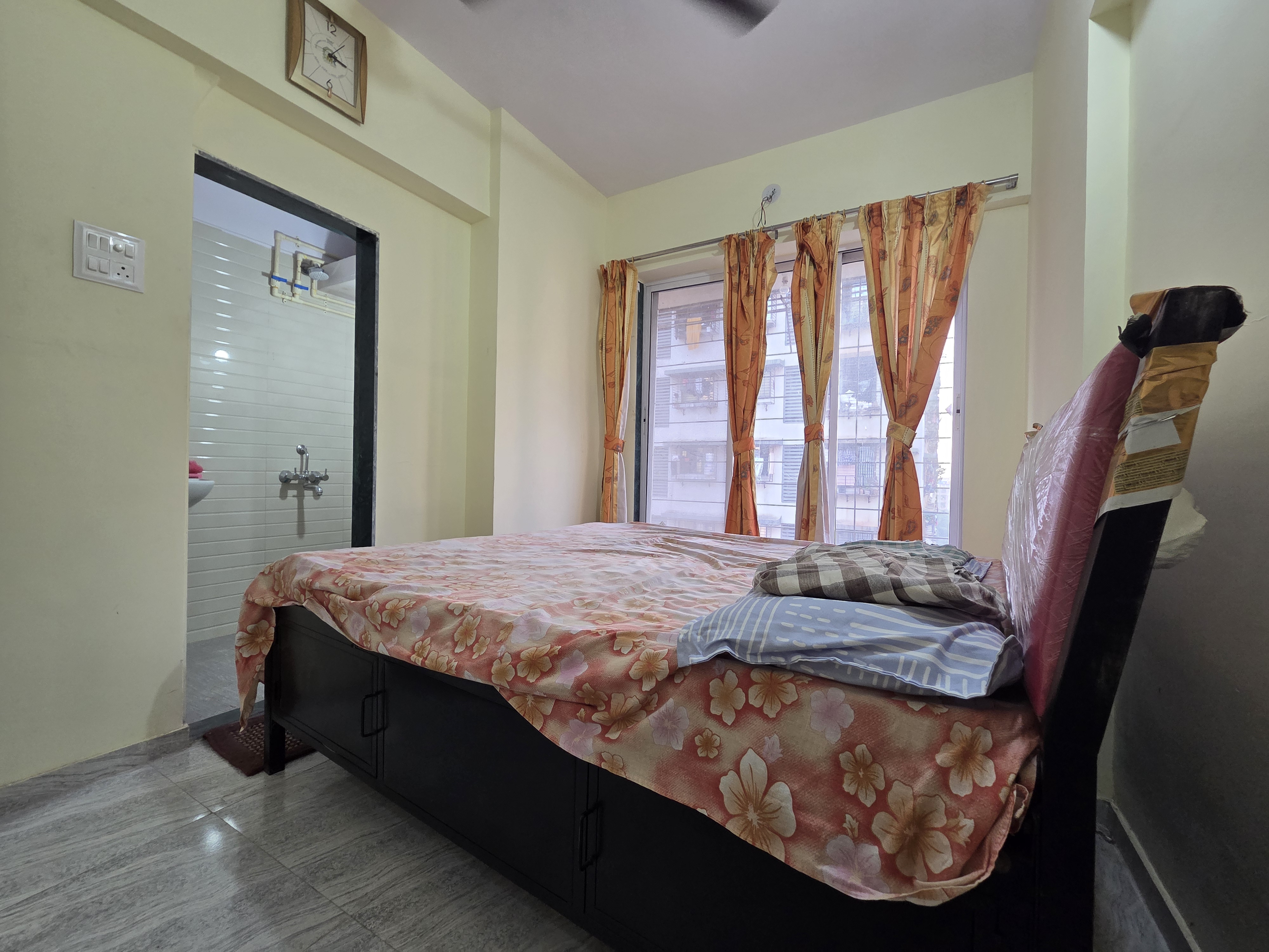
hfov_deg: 106.2
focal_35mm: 13
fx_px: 477
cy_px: 476
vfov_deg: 89.9
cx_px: 634
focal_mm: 2.2
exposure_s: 1/100
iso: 160
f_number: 2.2
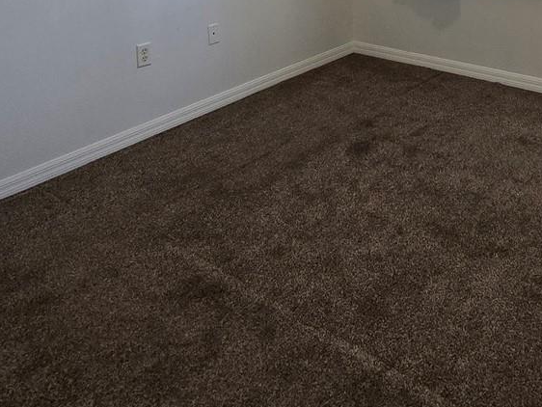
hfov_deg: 48.0
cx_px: 415
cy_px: -95
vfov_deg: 31.6
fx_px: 580
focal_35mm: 37
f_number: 2.2
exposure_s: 1/60
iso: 80
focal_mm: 2.2
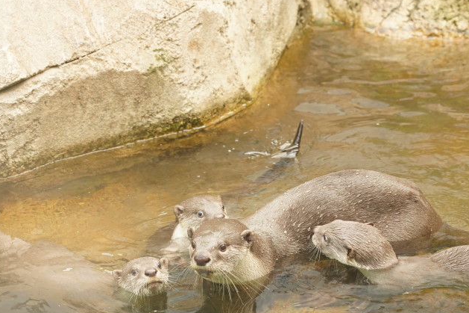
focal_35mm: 167
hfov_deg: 12.3
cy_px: 221
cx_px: 274
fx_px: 2175
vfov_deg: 8.2
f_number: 5.6
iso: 2000
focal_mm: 105
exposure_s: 1/640
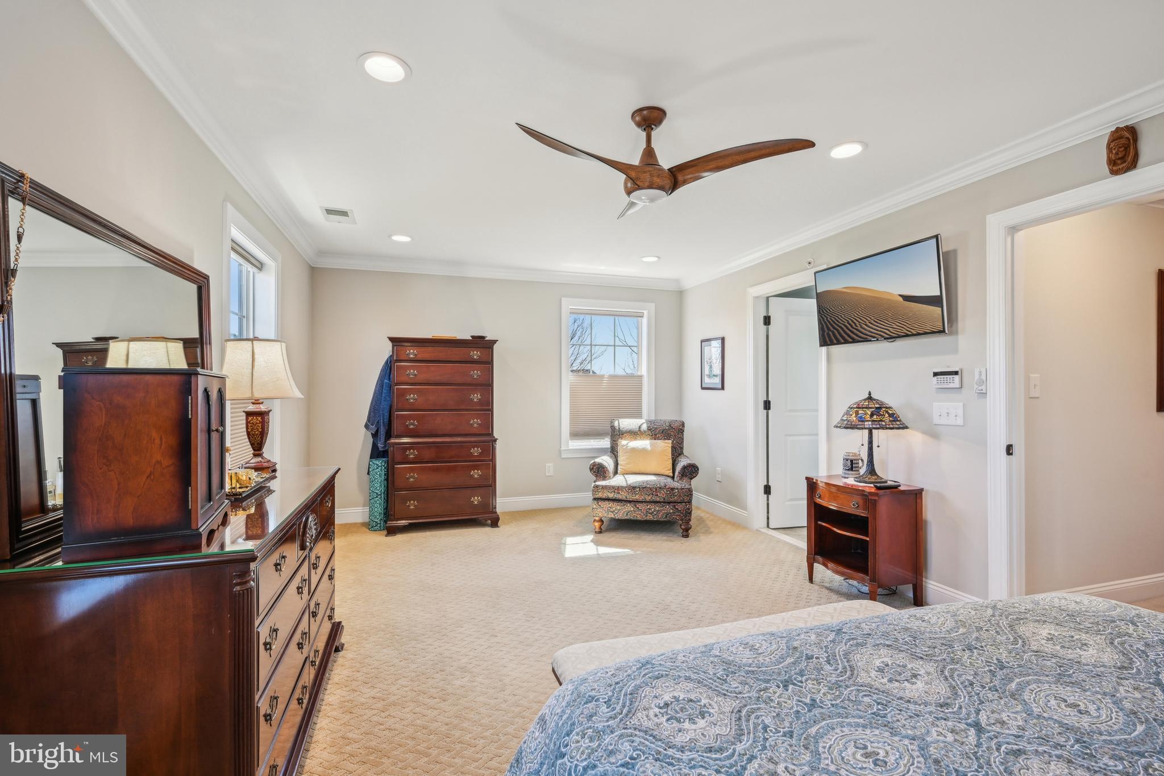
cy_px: 388
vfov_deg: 73.7
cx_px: 582
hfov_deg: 96.7
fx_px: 517
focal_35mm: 16
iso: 800
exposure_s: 1/100
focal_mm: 16
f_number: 8
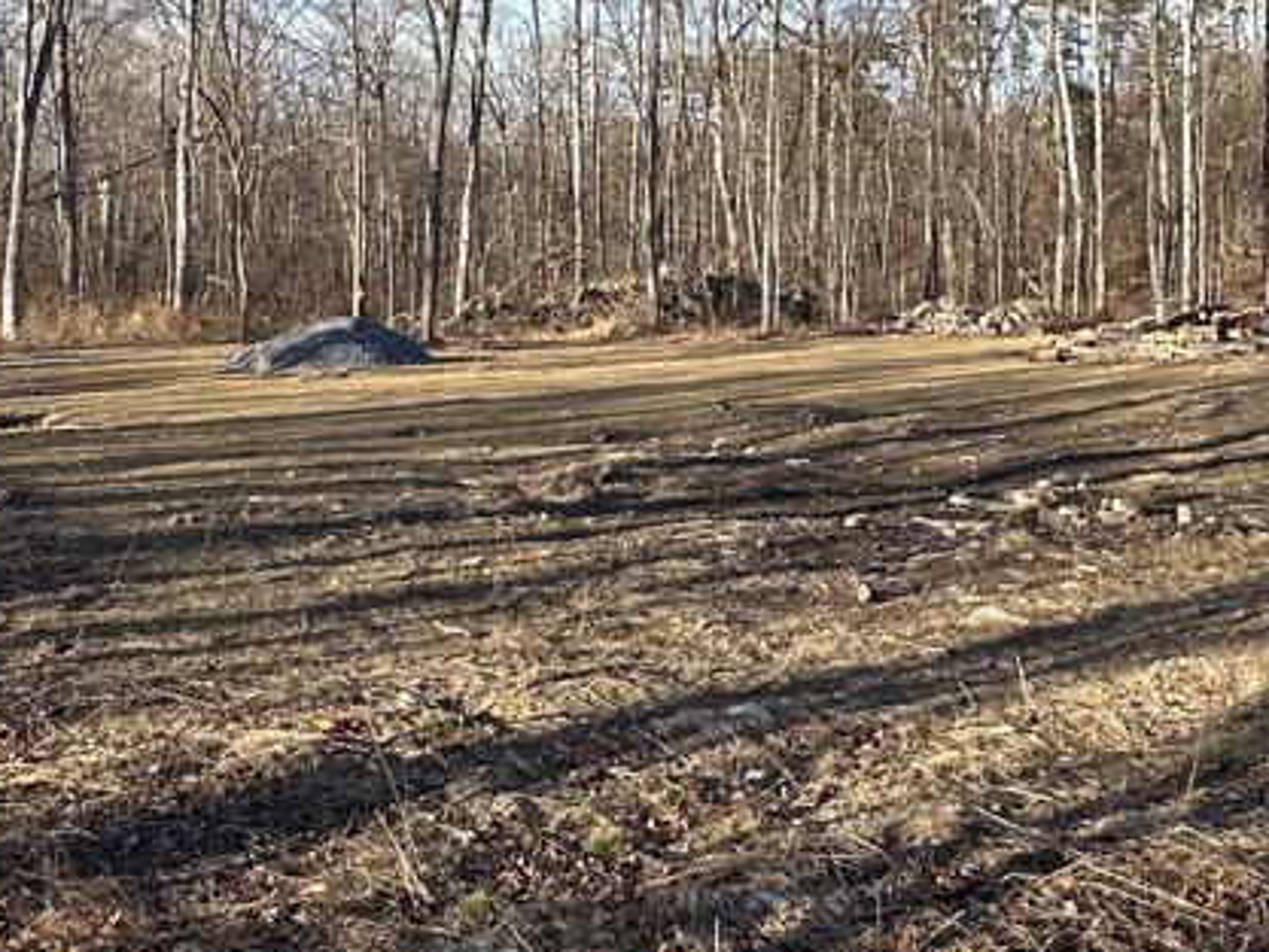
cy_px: 170
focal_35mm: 43
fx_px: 1577
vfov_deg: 32.5
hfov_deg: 43.7
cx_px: 736
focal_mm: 2.22
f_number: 2.2
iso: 40
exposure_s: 1/882
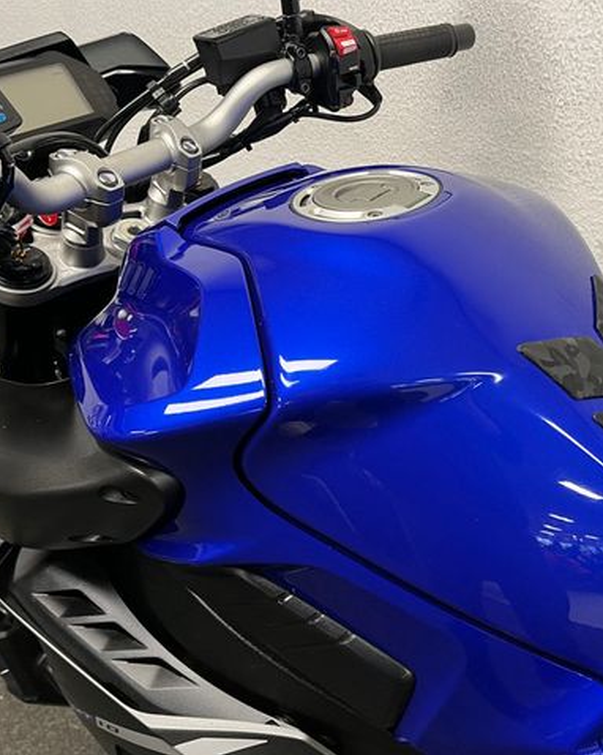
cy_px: 378
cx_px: 415
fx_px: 759
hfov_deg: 42.6
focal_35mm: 34
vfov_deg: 52.9
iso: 125
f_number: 1.6
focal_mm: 5.1
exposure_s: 1/50
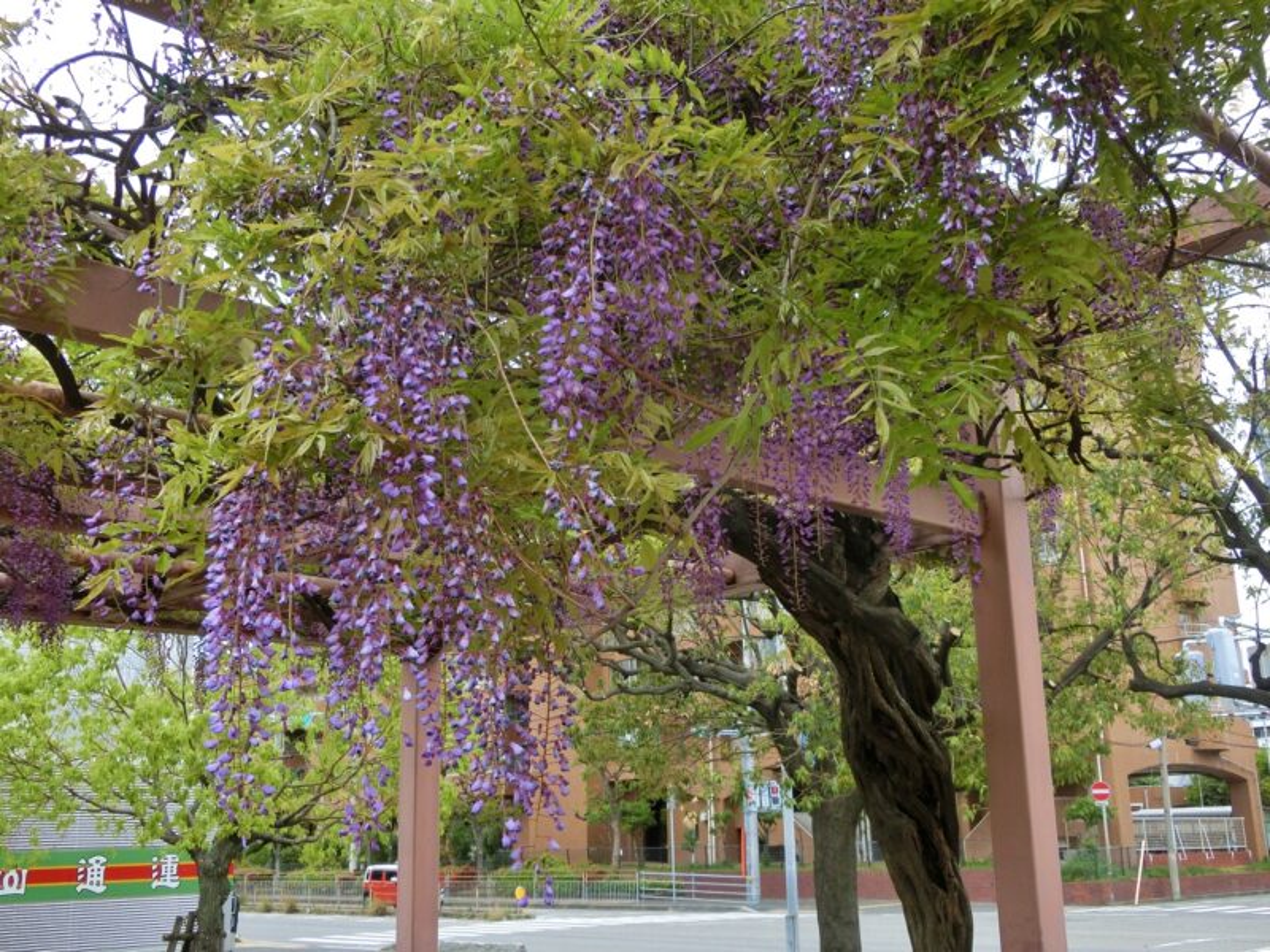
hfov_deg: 47.9
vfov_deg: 36.8
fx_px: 1431
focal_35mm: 39
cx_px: 635
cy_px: 476
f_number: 4.1
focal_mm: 6.9
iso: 80
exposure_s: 1/125
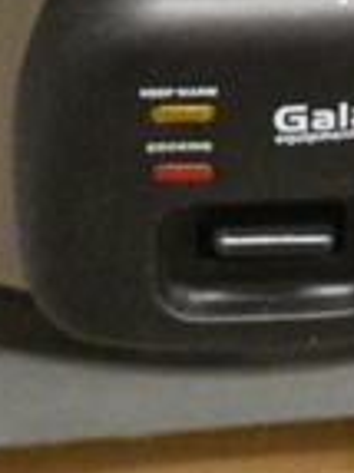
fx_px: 2650
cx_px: 245
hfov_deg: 7.6
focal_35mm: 194
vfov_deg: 9.3
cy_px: -594
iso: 6400
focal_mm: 21
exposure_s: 1/125
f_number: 5.6
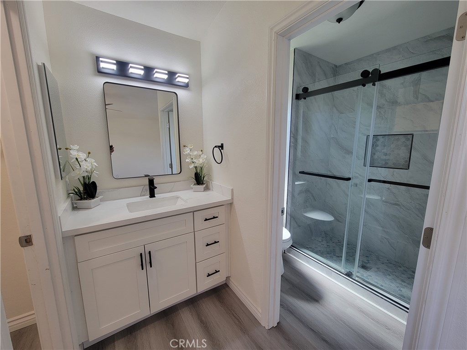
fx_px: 175
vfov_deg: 89.9
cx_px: 234
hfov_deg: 106.2
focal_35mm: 13
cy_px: 175
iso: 64
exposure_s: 1/60
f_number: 2.2
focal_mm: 2.2
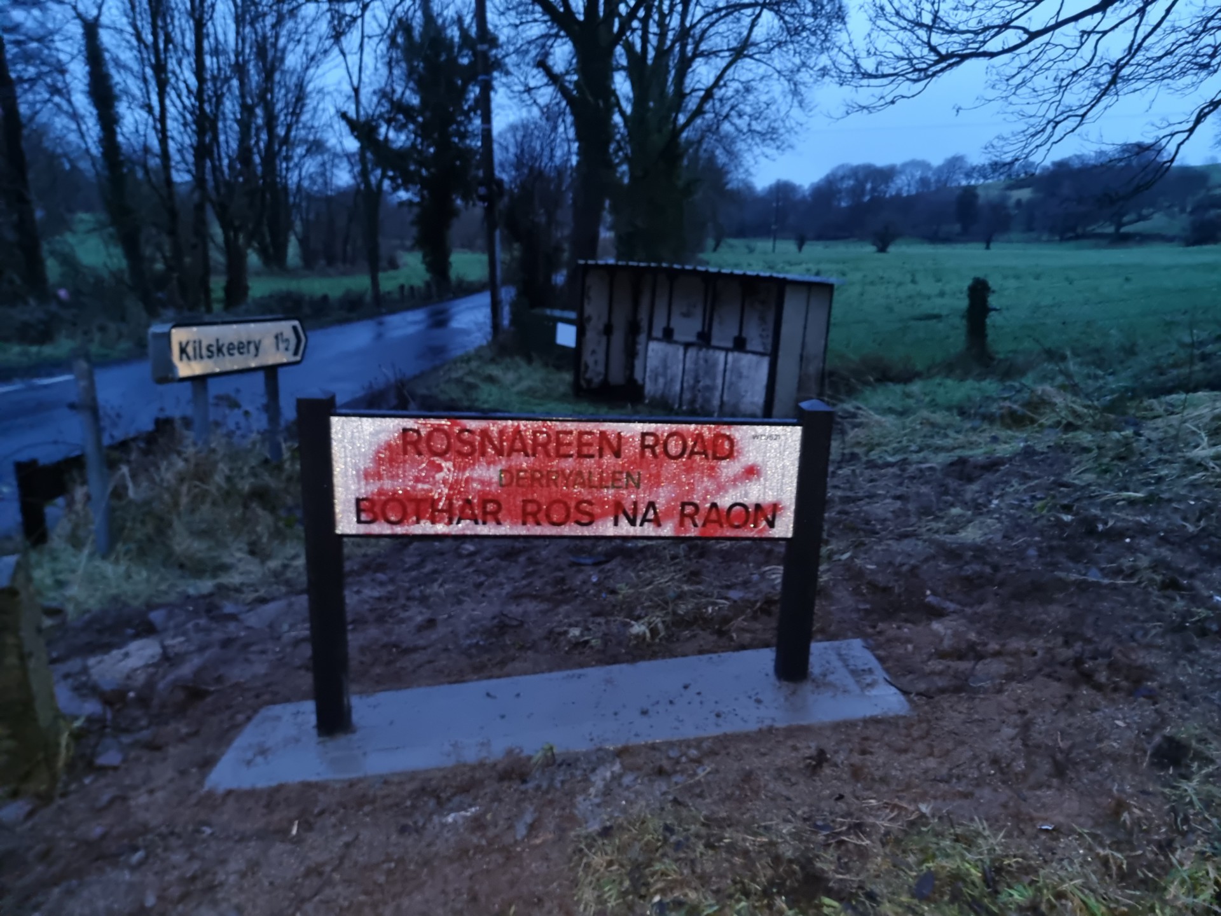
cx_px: 610
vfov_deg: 56.8
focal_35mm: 24
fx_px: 847
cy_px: 458
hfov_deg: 71.6
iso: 1250
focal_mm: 6.7
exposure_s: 1/13
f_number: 1.8
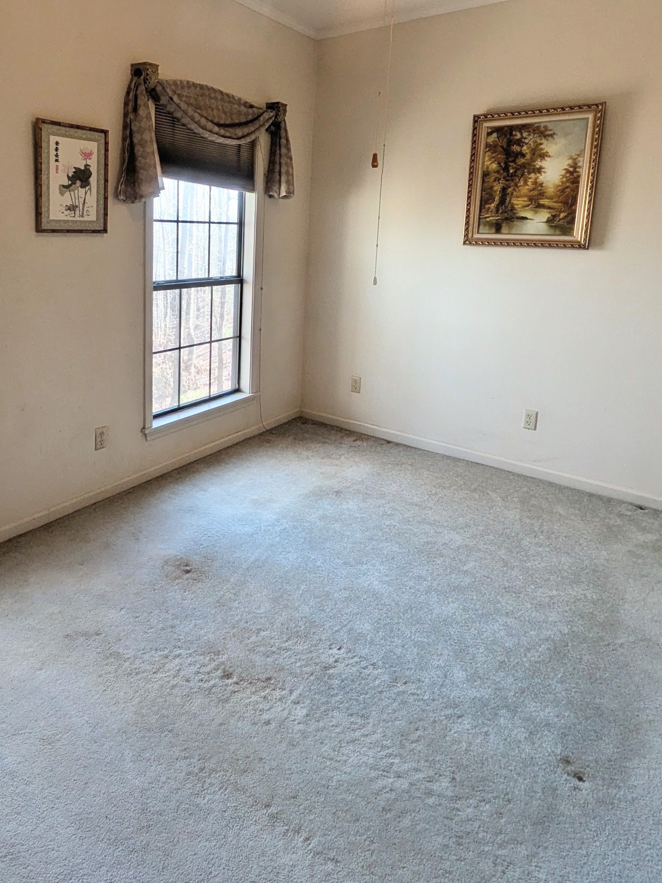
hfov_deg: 55.6
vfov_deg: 70.2
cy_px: 322
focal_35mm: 24
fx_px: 612
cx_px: 218
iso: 80
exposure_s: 1/120
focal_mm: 1.85
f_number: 2.2
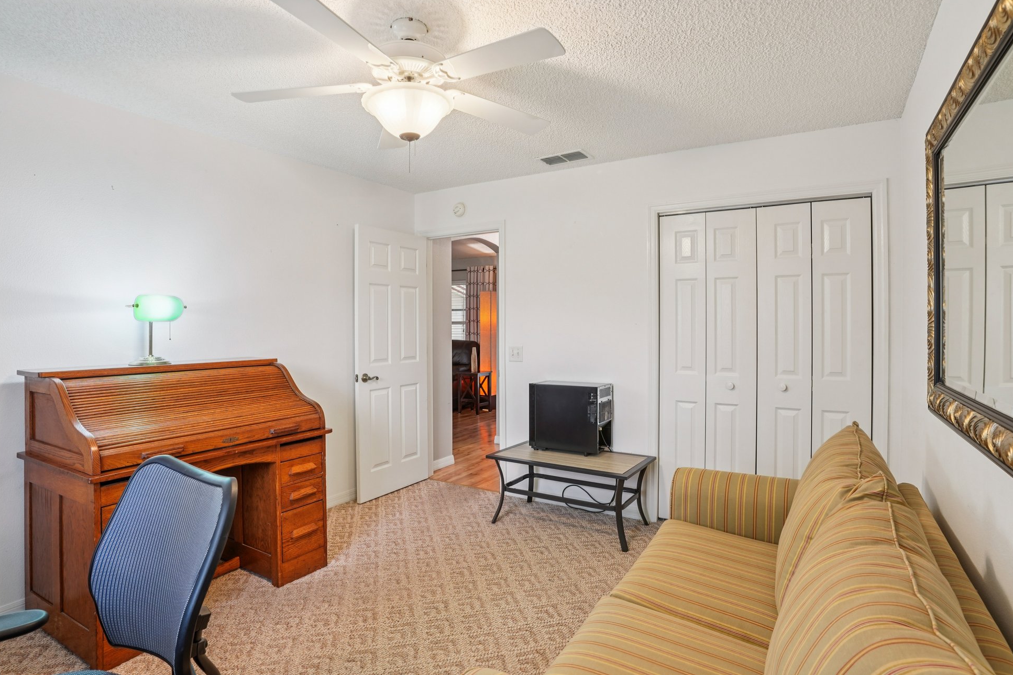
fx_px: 506
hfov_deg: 90.0
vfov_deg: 67.4
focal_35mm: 18
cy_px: 335
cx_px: 523
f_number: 8
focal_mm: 17
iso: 400
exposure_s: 1/8
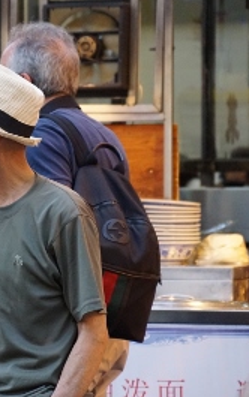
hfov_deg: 4.2
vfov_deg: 6.7
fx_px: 3380
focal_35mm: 312
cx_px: -30
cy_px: 198
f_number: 5.6
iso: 3200
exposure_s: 1/500
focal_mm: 135
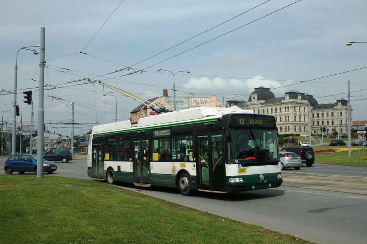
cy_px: 122
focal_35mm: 38
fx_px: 382
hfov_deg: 51.3
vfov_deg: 35.4
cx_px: 184
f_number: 7.1
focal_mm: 25
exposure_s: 1/1250
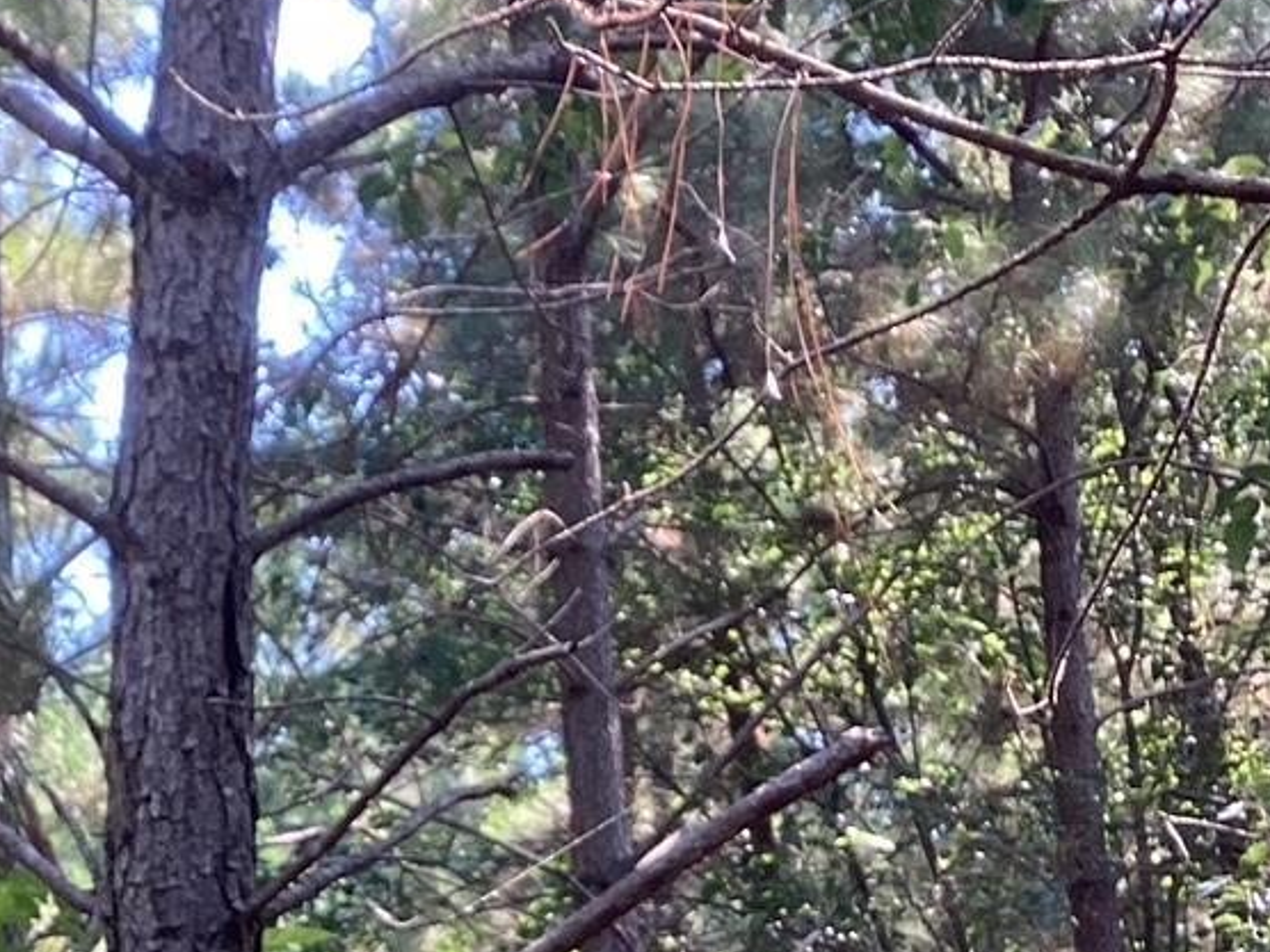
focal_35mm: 91
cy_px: 925
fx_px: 3339
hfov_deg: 21.0
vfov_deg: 16.0
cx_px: 107
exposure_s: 1/120
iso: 64
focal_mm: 3.3
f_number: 2.4
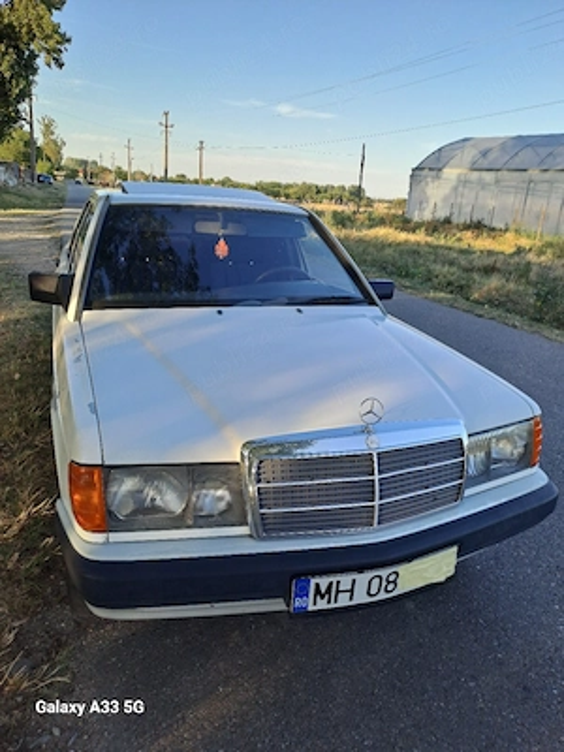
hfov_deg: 54.9
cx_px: 282
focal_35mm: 25
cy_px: 376
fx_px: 543
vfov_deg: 69.4
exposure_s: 1/500
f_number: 1.8
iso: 32
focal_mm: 4.65
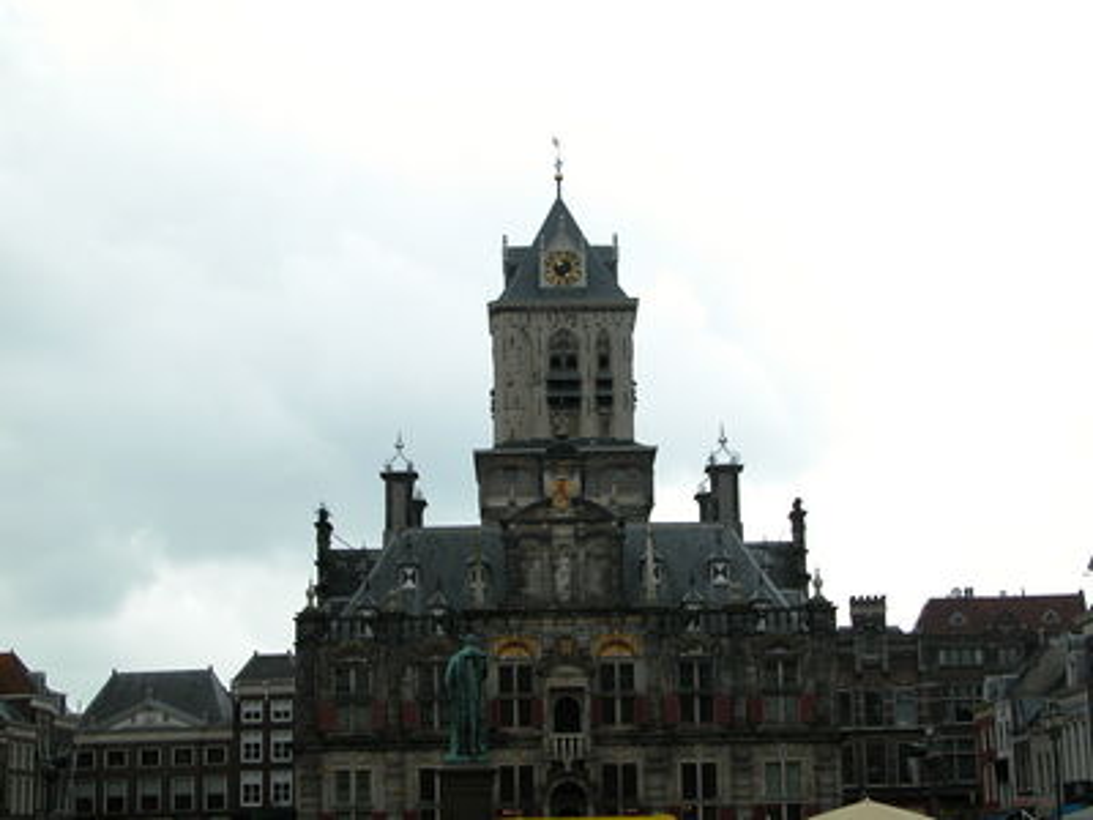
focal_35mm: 69
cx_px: 546
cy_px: 410
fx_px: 2179
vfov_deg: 21.3
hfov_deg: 28.2
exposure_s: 1/178
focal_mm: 17.8
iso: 100
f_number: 4.7
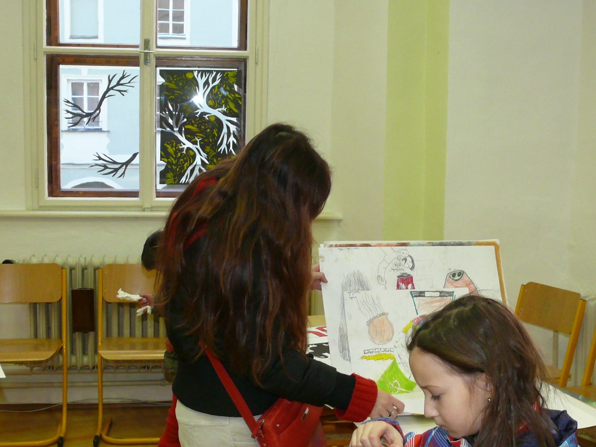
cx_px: 425
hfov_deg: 33.3
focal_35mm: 57
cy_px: 265
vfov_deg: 25.6
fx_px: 981
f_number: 2.8
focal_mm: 7.4
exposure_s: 1/50
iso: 200
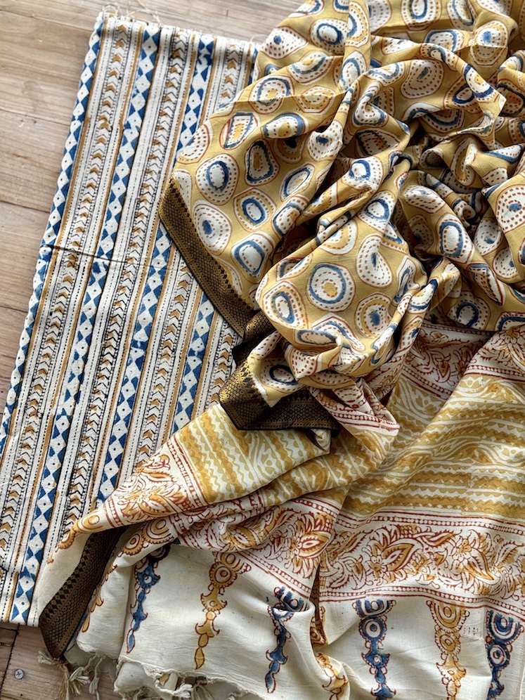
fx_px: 971
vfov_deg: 39.7
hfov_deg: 30.3
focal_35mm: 48
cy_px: 350
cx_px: 262
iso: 64
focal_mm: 6.76
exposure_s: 1/420
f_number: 1.78
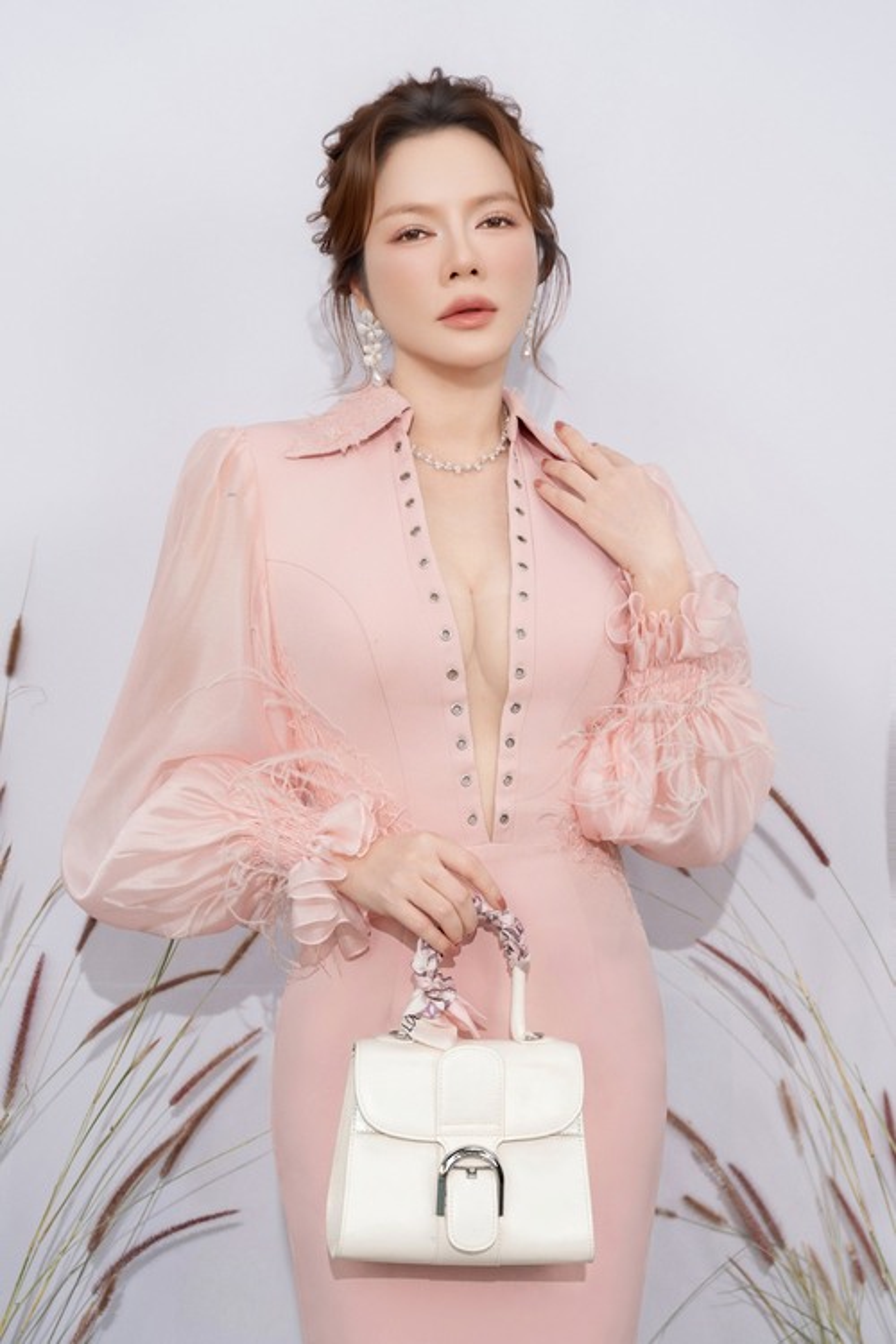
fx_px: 2277
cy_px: 672
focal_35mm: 61
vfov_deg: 32.9
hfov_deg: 22.3
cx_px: 448
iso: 125
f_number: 4
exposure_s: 1/160
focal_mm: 61
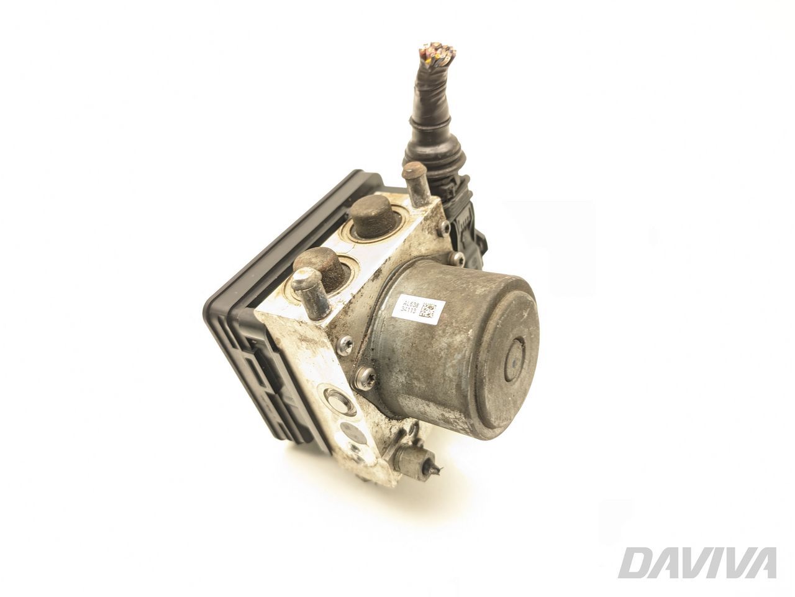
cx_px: 398
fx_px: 551
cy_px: 298
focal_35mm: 24
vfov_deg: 56.8
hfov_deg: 71.6
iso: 19
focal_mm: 6.9
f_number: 1.68
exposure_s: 1/25
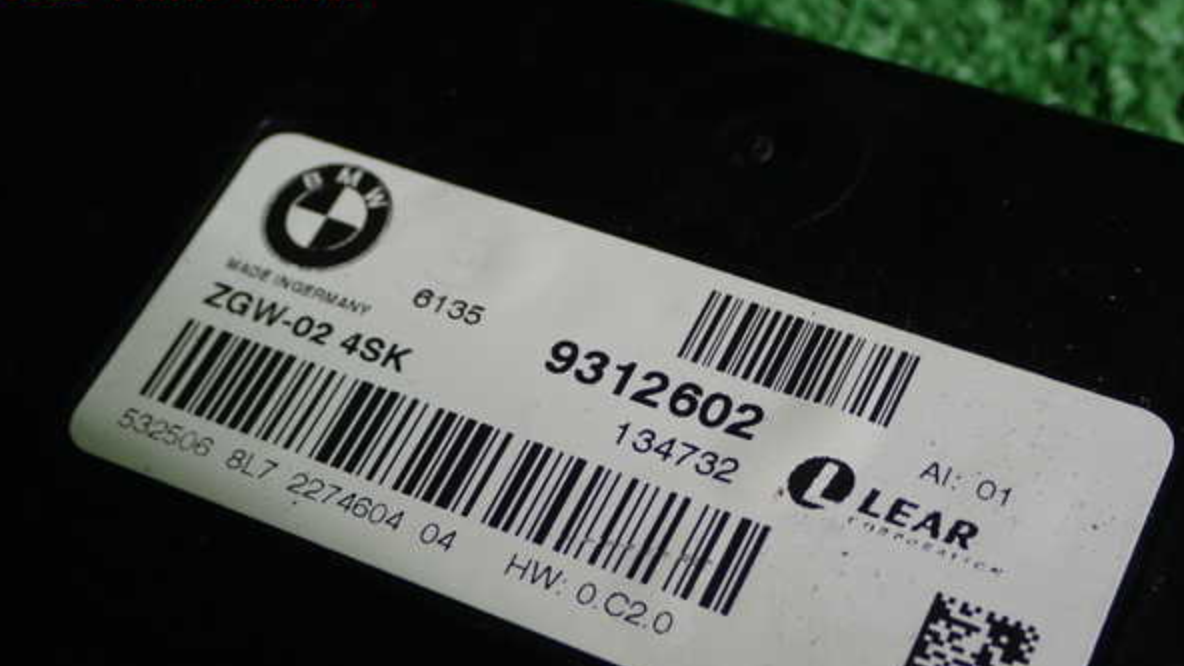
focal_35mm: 64
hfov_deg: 32.8
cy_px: 410
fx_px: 2009
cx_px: 592
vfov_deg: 18.8
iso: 200
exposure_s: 1/60
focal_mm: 10.35
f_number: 3.5
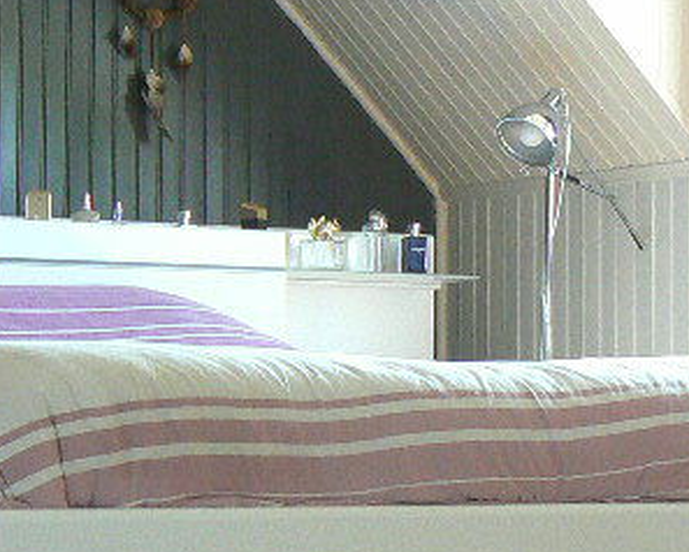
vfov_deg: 14.7
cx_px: -26
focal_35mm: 105
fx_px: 2143
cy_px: 380
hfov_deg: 17.8
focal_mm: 6.2
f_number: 2.8
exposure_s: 1/30
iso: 200
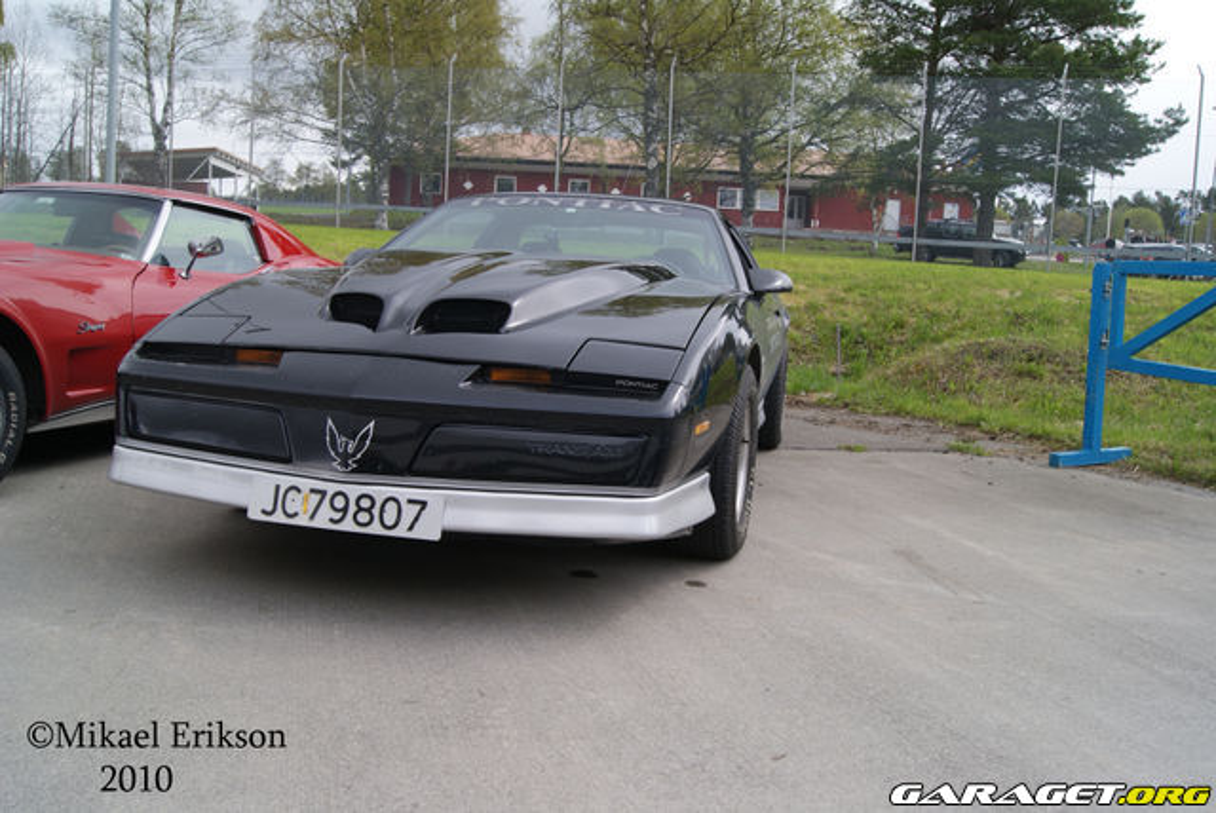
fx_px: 1014
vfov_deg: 43.7
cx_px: 608
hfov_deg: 61.9
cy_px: 406
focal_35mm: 30
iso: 100
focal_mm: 20
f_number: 9
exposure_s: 1/80
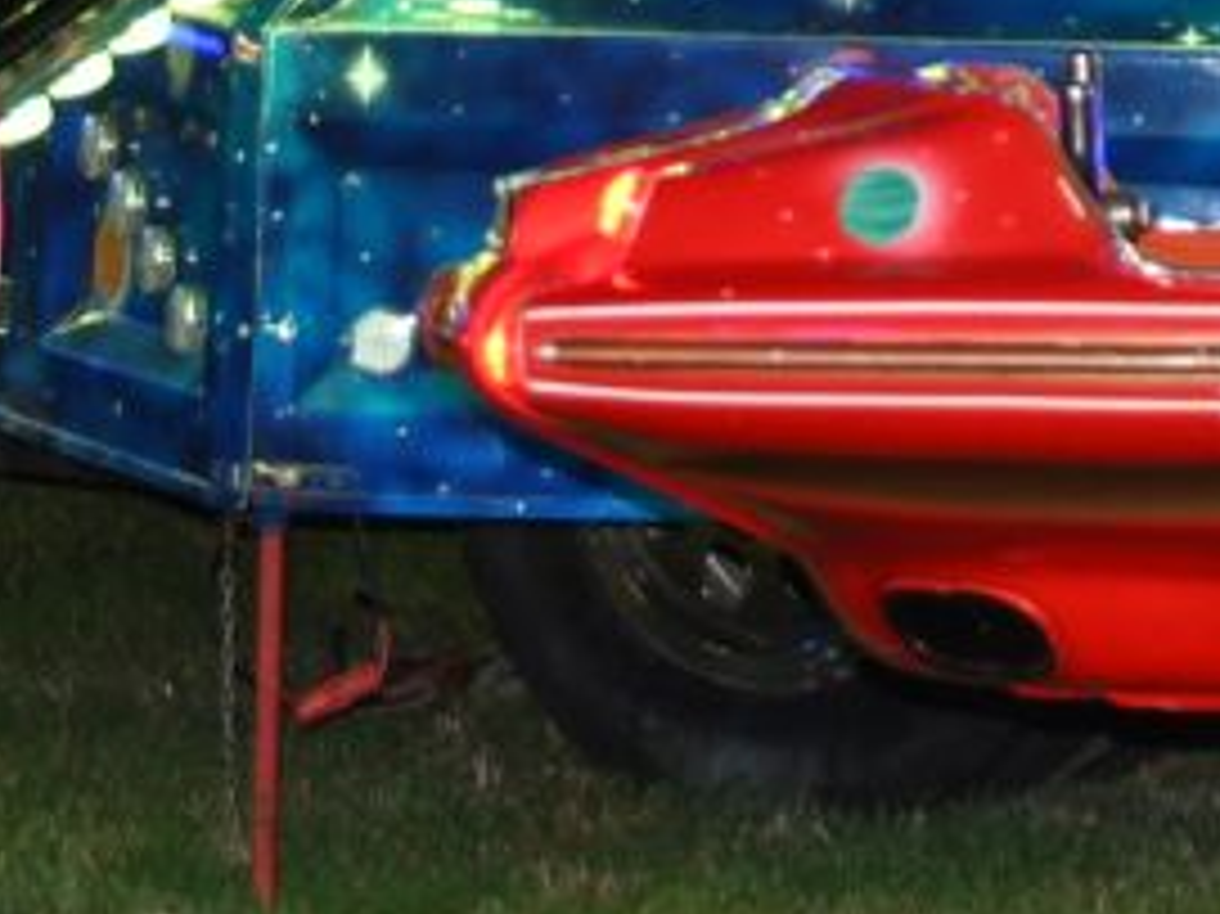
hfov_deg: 8.0
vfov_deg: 5.9
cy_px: -1166
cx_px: 1405
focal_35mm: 245
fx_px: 8631
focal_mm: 32
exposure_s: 1/60
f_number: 4
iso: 500
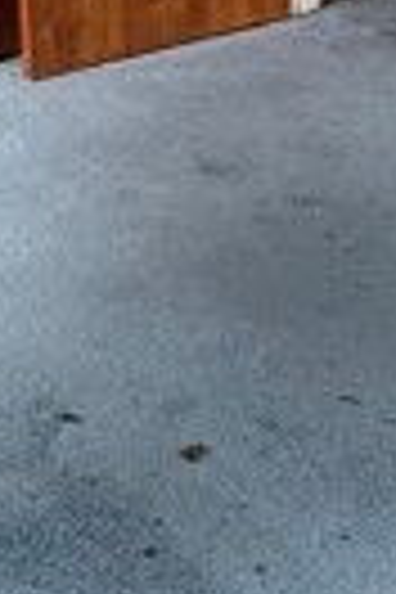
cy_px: -279
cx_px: 288
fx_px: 1864
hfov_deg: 12.1
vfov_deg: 16.6
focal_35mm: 113
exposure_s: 1/99
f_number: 2.2
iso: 250
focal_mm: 2.22
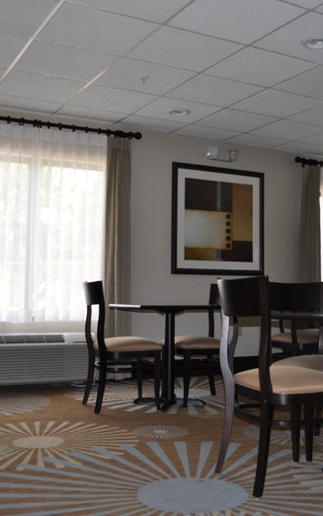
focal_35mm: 42
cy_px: 259
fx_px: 591
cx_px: 189
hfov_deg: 30.5
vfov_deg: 47.2
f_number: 3.5
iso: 360
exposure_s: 1/200
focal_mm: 18
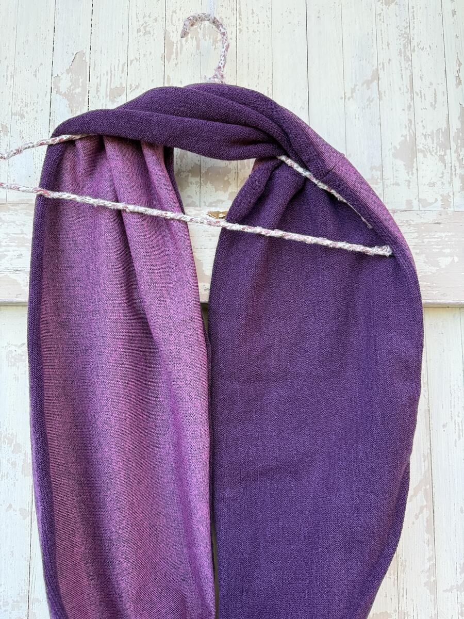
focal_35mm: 24
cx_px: 232
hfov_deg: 56.8
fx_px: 429
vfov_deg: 71.6
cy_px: 310
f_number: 1.78
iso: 64
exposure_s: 1/196
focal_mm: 6.76
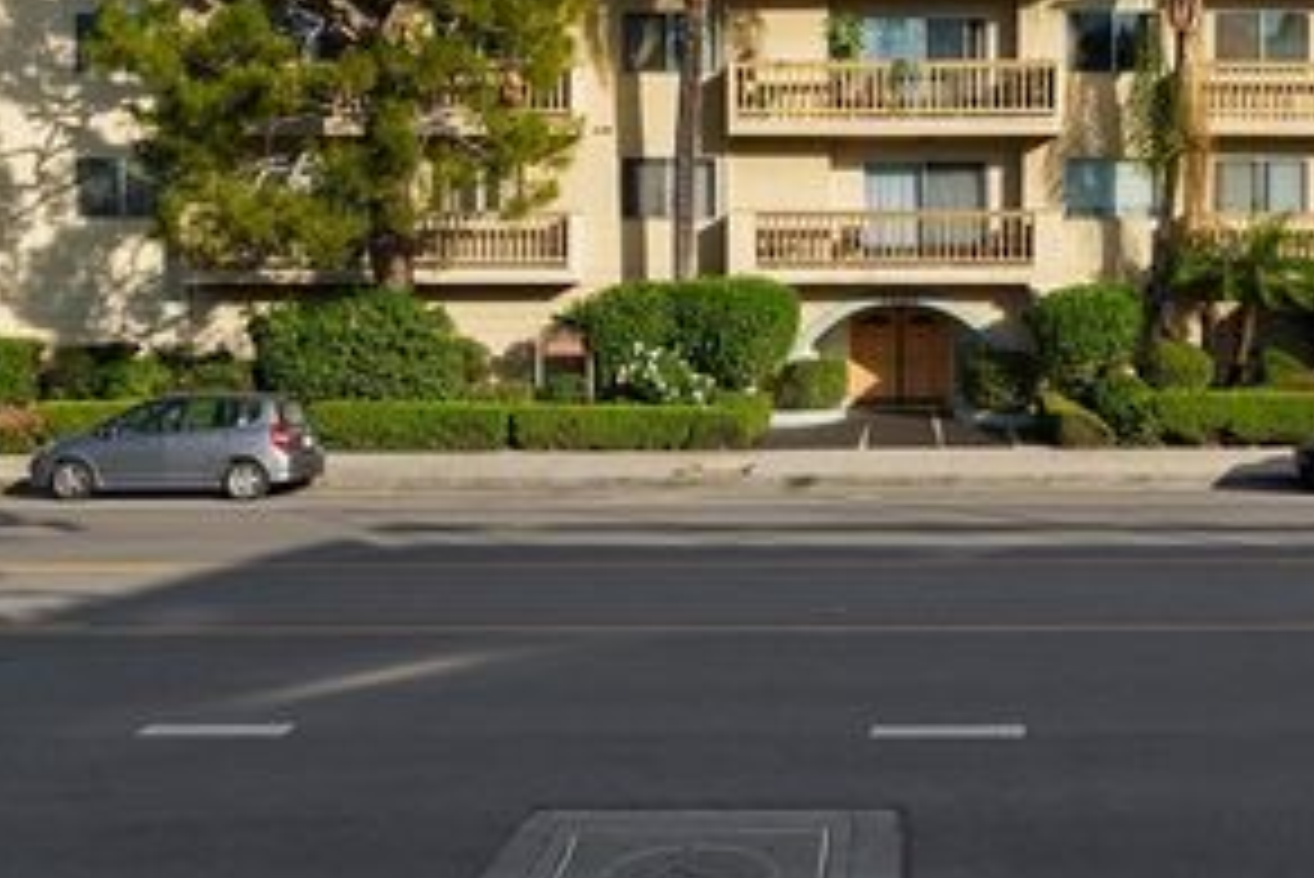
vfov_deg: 28.0
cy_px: 302
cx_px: 891
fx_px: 1753
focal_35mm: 48
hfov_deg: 40.5
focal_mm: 28
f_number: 8
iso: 80
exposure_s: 1/15
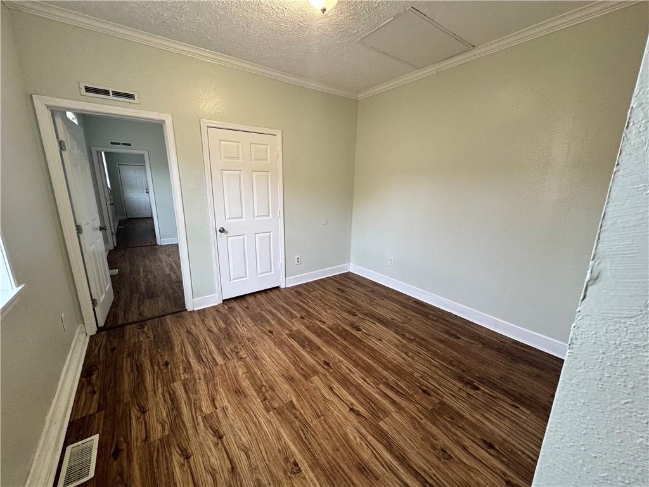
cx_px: 324
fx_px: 262
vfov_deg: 85.7
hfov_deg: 102.1
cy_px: 244
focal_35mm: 14
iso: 200
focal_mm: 2.22
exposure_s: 1/60
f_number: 2.2
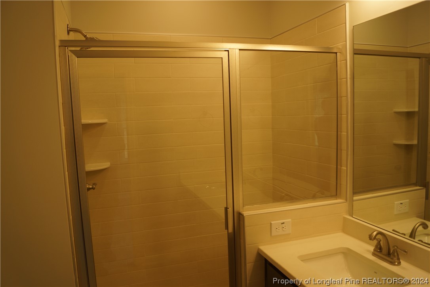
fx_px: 322
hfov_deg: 67.4
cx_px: 215
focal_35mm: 27
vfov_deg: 47.9
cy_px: 144
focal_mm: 18
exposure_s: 1/80
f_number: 4.5
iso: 100
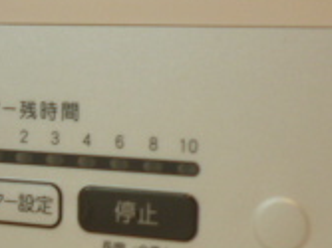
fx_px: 920
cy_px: 272
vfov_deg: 15.0
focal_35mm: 96
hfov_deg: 20.4
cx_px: 109
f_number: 2.8
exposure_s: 1/30
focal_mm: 4.4
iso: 100
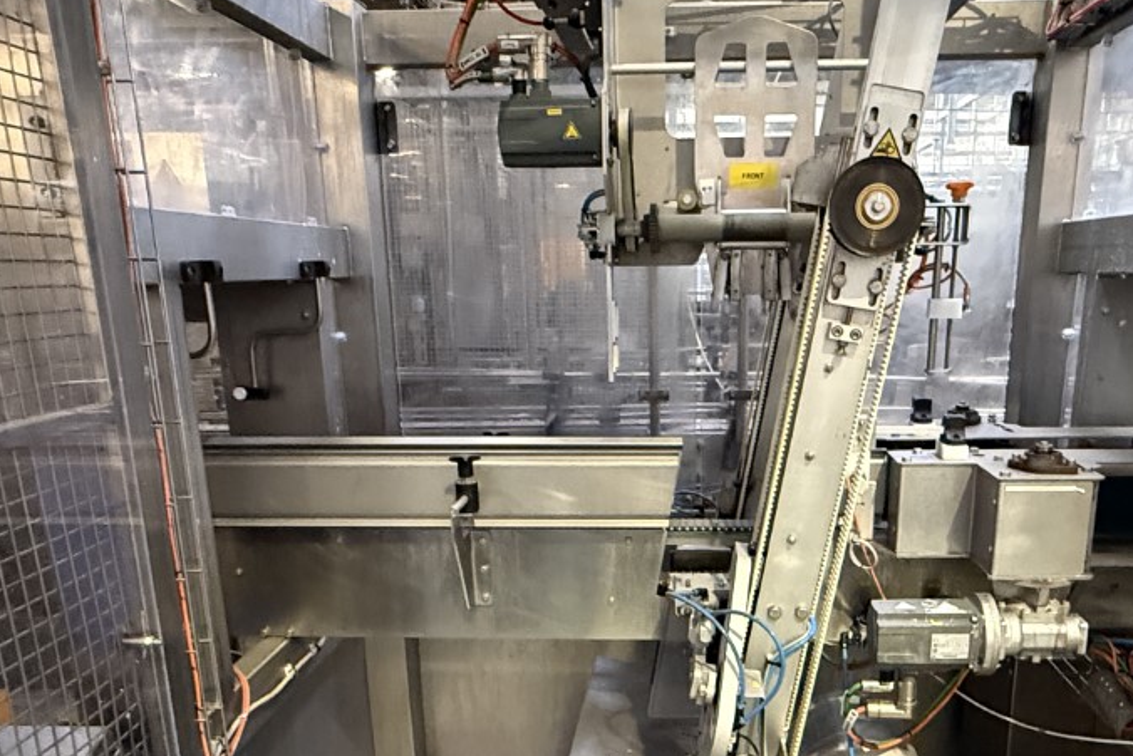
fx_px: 976
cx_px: 659
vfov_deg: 41.4
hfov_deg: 59.9
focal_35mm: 31
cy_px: 541
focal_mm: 2.22
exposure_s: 1/50
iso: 1000
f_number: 2.2
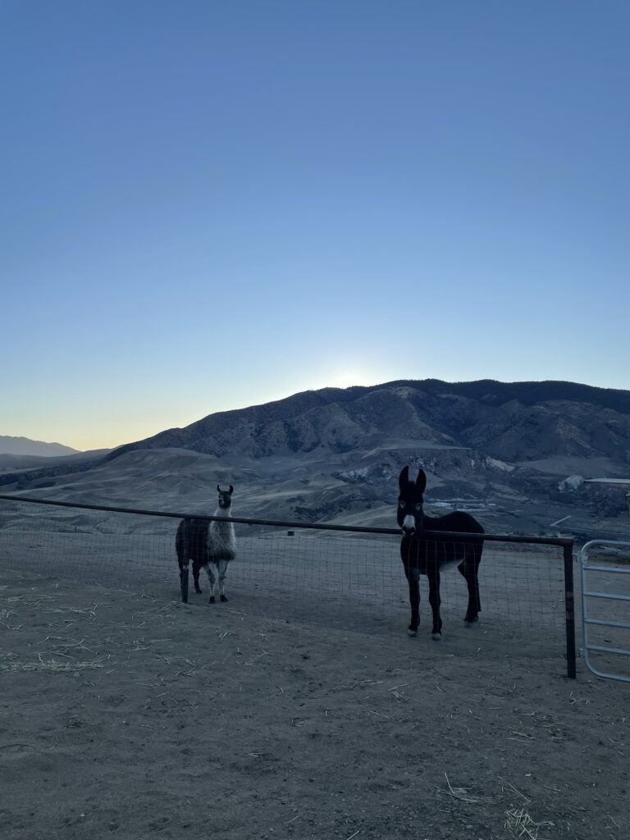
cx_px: 315
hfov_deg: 53.1
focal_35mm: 26
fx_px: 631
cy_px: 420
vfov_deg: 67.3
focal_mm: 4.2
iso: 32
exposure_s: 1/2564
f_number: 1.6
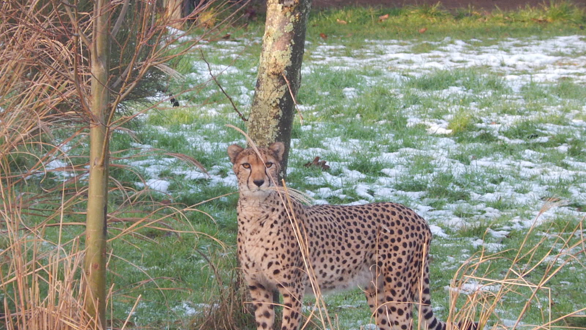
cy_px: 176
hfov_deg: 3.6
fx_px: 9323
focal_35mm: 600
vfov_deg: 2.0
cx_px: 293
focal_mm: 97.9
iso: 280
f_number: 5.8
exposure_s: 1/125
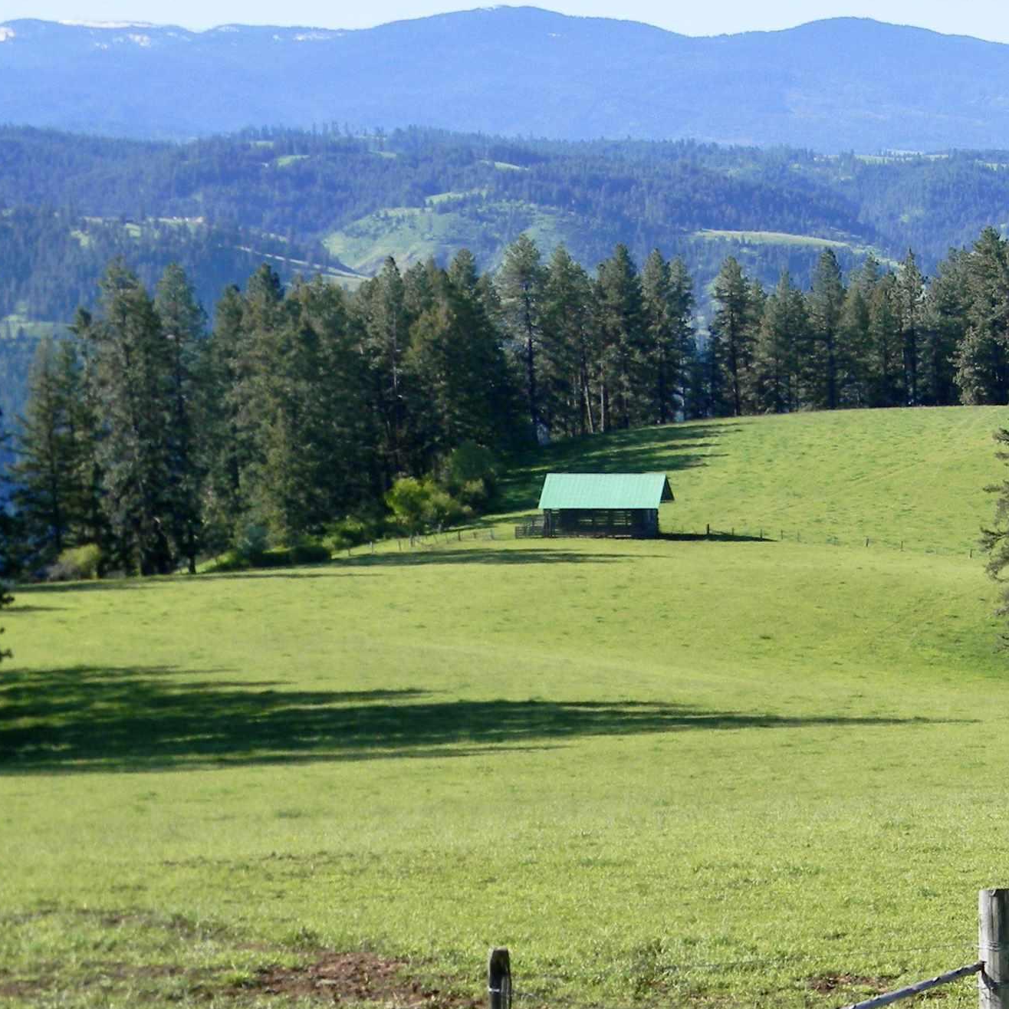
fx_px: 3199
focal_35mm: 97
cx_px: 1169
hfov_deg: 17.2
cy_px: 682
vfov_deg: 17.9
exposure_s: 1/437
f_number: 3.9
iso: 80
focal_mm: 8.6
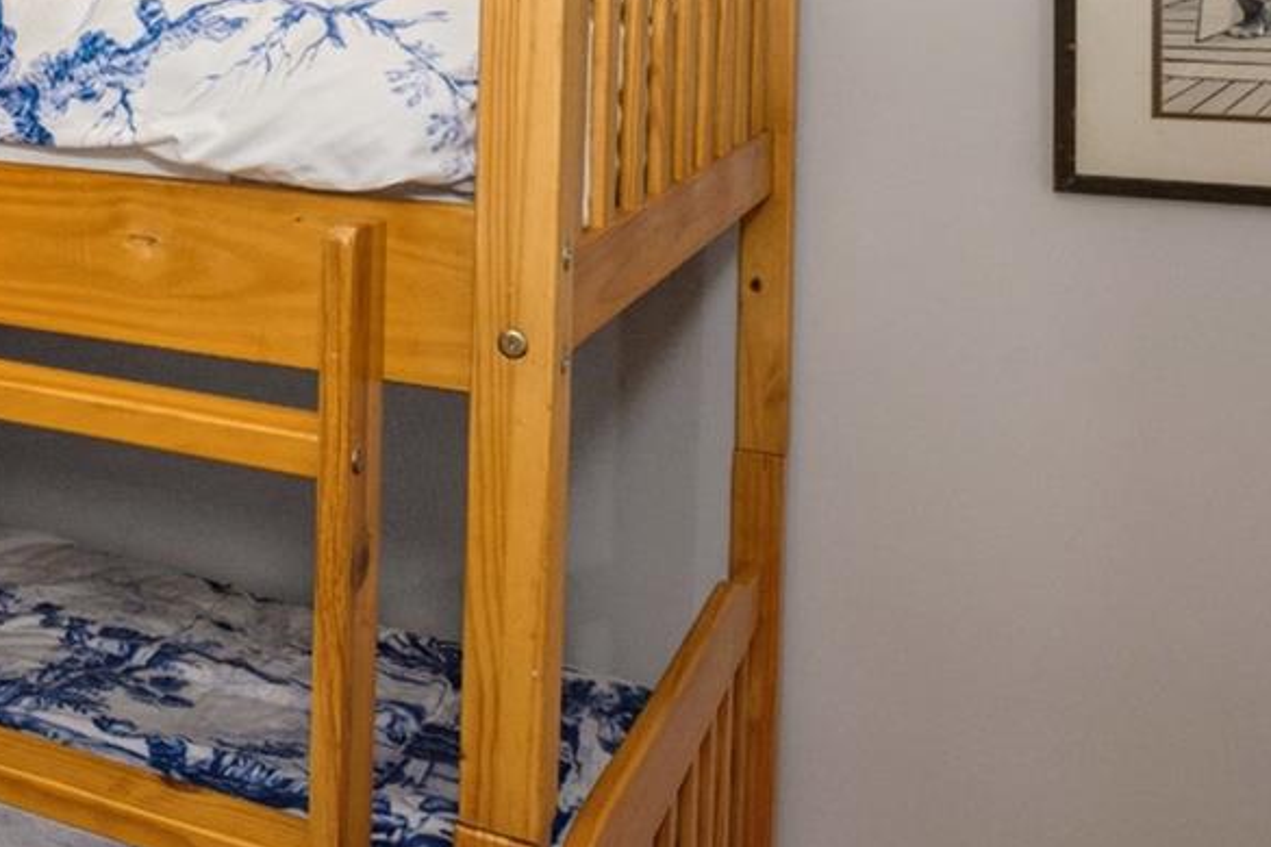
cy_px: -62
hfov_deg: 33.0
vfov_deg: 25.7
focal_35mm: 49
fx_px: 1730
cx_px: -256
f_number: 7.1
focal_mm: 14
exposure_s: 1/50
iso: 125
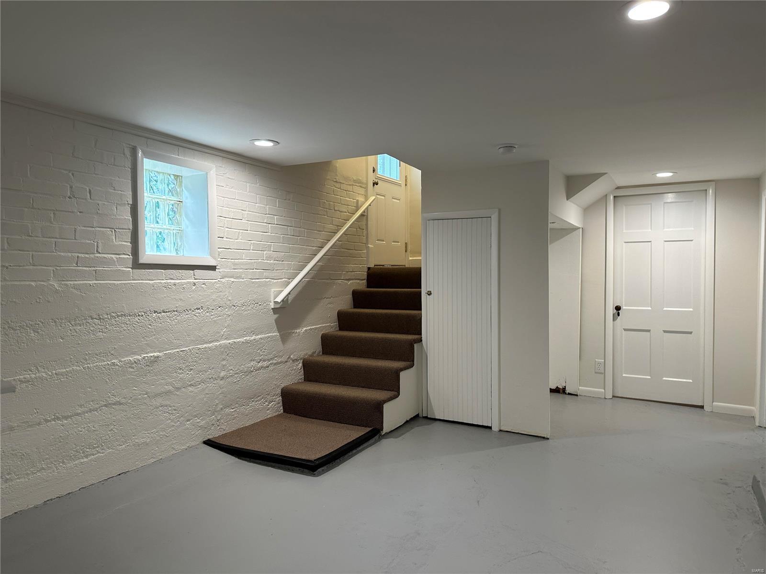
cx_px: 383
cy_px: 287
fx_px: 531
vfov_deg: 56.8
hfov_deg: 71.6
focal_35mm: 24
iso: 125
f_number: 1.78
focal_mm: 6.86
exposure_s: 1/60
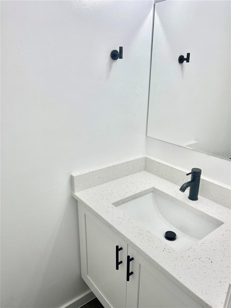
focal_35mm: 26
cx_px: 116
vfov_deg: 67.3
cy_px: 154
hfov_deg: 53.1
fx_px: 231
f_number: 1.6
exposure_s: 1/130
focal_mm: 5.1
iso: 32
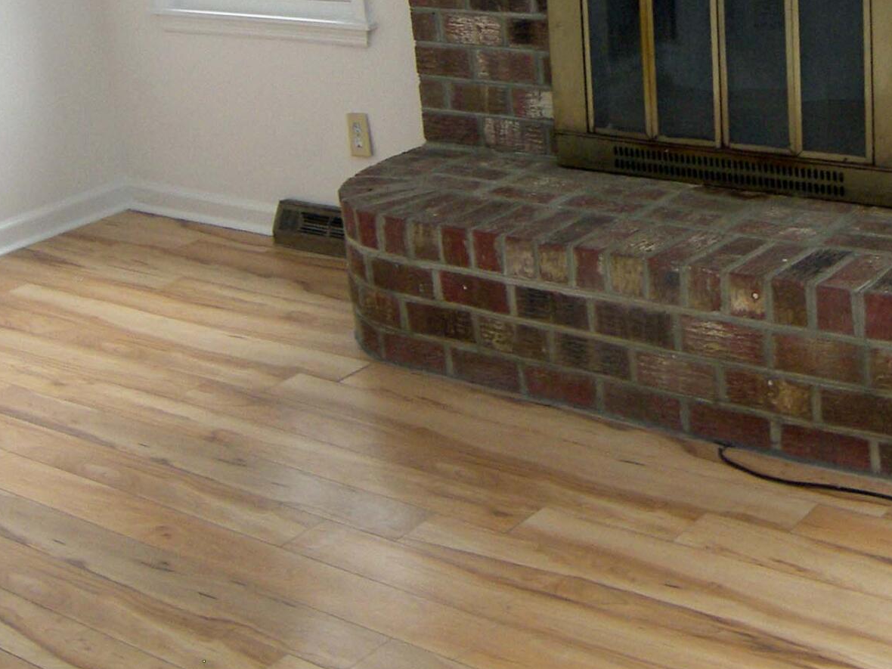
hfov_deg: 30.6
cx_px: 764
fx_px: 1572
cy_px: 15
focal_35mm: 61
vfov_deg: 23.1
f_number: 2.8
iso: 100
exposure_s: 1/30
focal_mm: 5
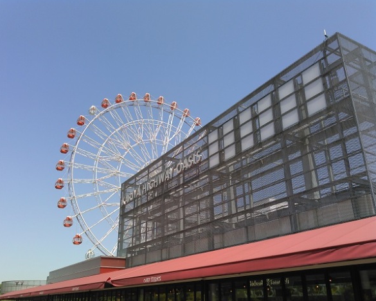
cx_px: 171
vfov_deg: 45.8
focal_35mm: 32
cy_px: 154
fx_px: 356
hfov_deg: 55.6
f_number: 2.4
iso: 100
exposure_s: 1/903
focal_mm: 4
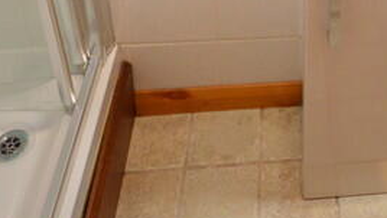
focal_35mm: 60
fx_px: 616
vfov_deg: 15.3
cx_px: 360
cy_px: -240
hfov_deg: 32.8
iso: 900
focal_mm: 10
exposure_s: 1/60
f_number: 4
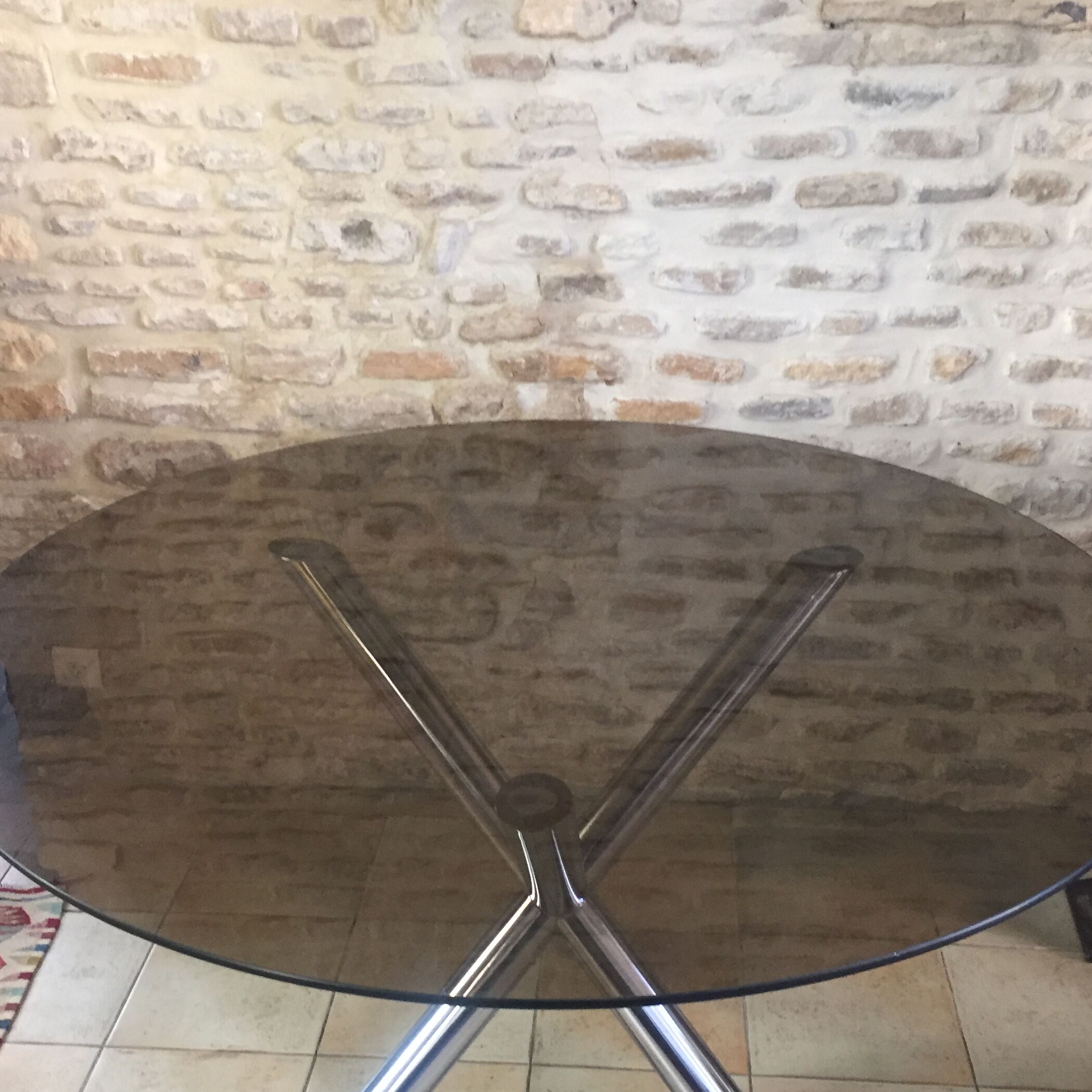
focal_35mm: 40
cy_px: 713
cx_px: 546
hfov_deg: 41.9
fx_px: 1428
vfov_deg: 41.4
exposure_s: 1/33
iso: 200
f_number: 2.2
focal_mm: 4.15
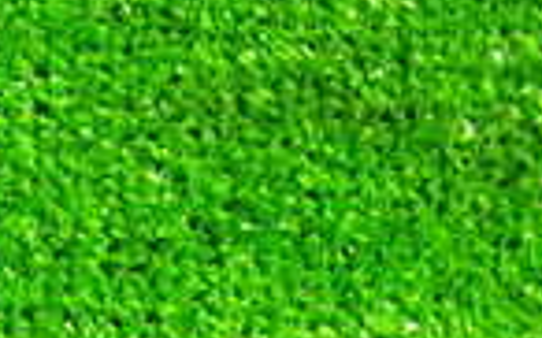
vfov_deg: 6.8
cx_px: -546
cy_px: 271
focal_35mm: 192
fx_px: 2834
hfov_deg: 10.1
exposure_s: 1/10
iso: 1000
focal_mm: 7.84
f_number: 2.9
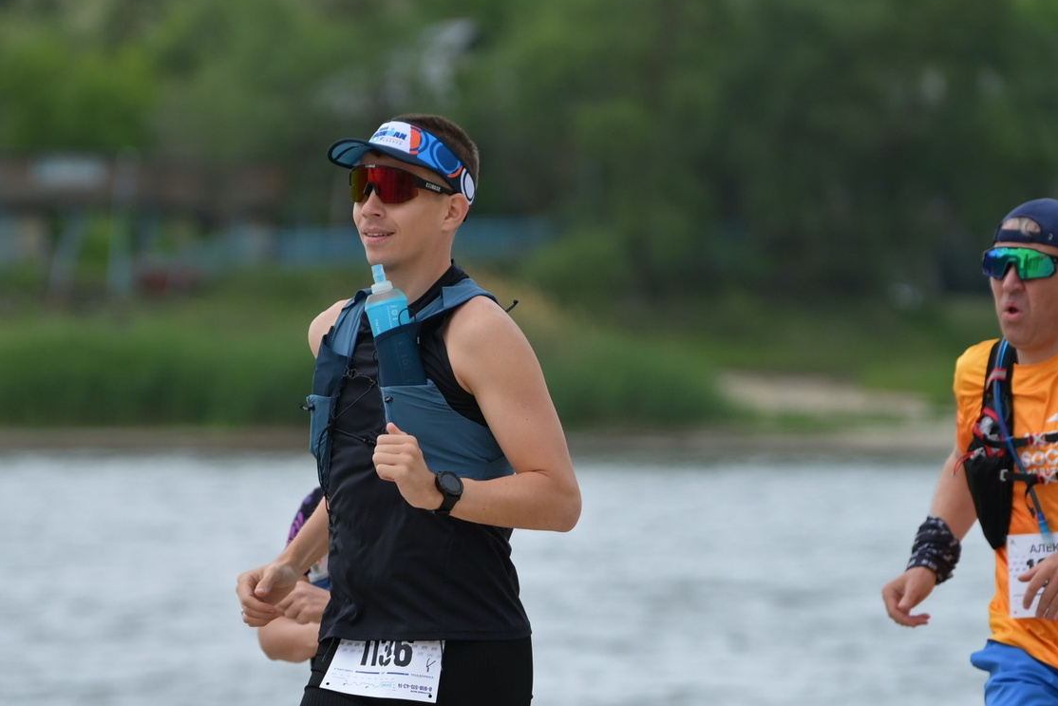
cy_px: 635
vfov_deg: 4.6
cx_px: 531
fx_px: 8847
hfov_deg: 6.8
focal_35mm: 301
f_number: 2.8
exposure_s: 1/800
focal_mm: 131
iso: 160
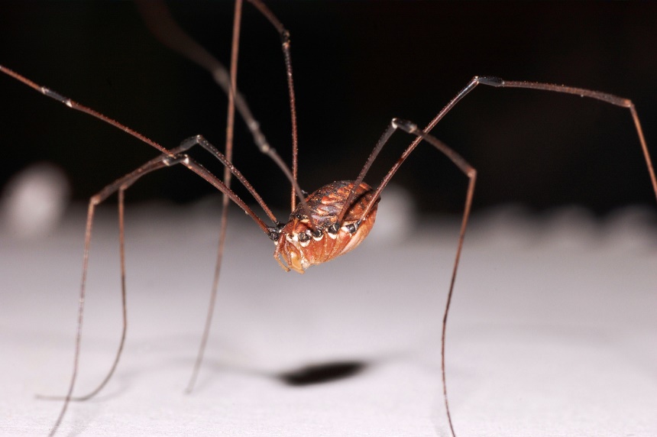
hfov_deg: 15.2
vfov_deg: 10.1
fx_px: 2462
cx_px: 328
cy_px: 218
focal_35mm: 135
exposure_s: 1/500
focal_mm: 90
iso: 200
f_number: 32
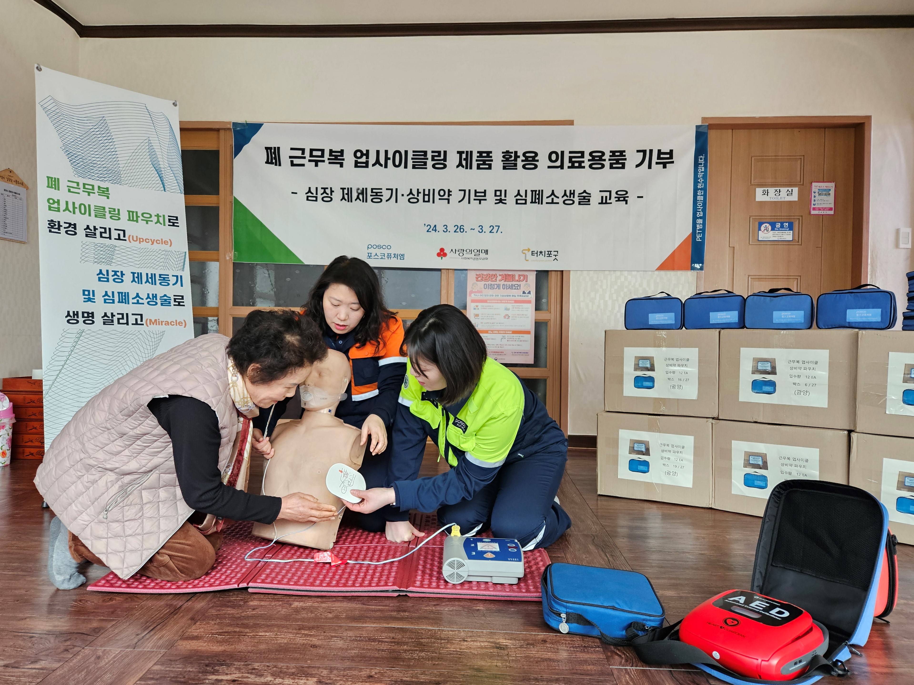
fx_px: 607
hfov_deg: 73.9
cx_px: 457
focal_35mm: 23
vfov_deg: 58.9
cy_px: 342
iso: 200
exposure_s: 1/208
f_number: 1.8
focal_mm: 5.4
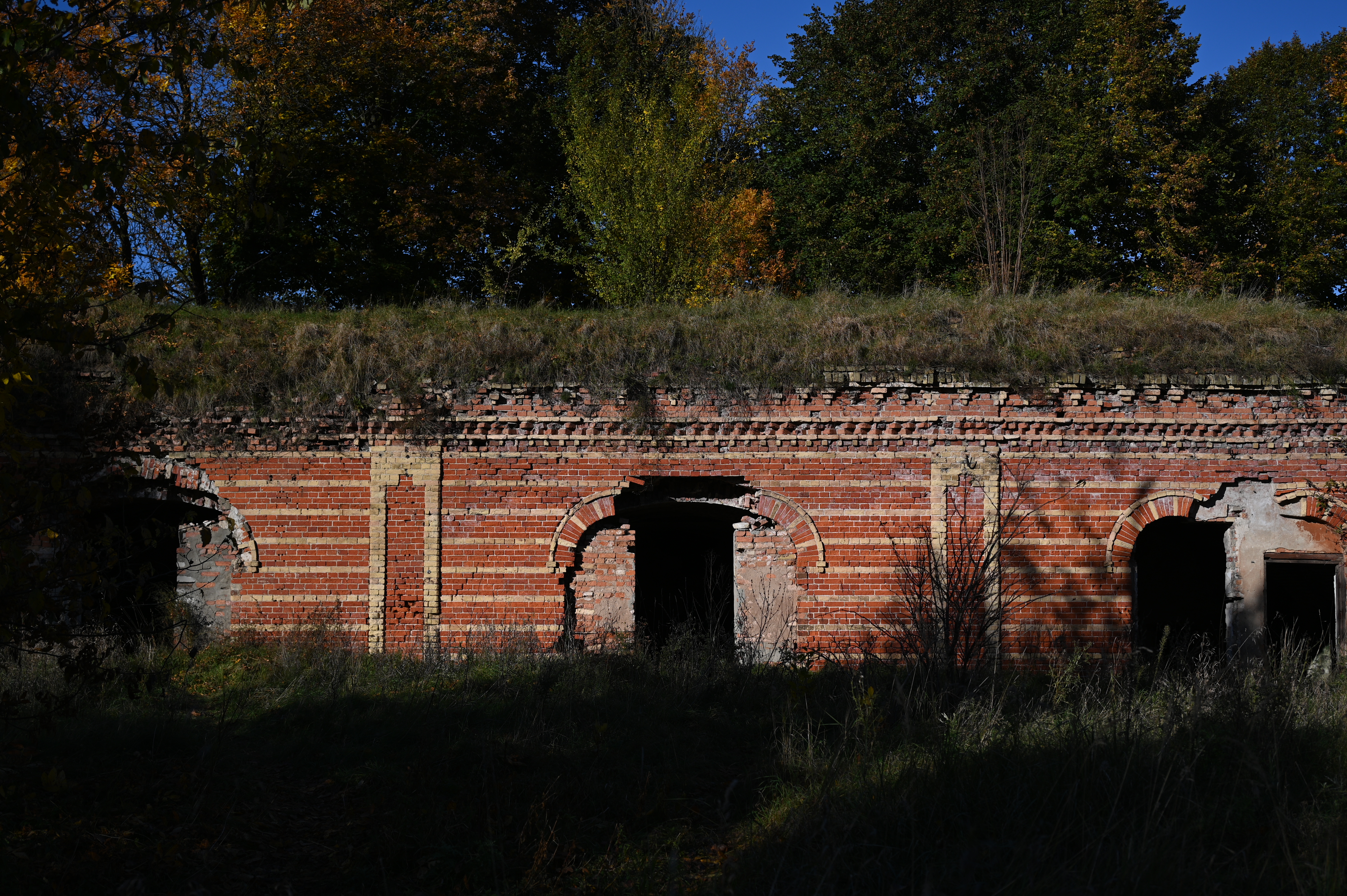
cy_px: 448
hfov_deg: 44.5
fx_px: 1645
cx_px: 674
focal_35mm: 44
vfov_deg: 30.5
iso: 100
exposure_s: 1/2500
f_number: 4
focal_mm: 44
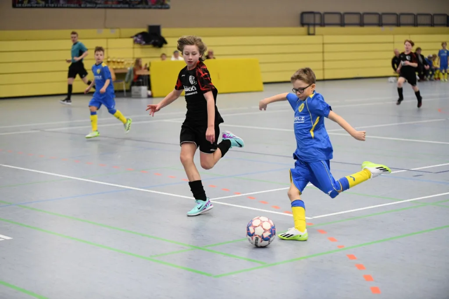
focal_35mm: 78
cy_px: 150
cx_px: 224
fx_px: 972
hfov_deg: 26.0
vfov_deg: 17.5
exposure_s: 1/1250
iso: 8000
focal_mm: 78
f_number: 2.8
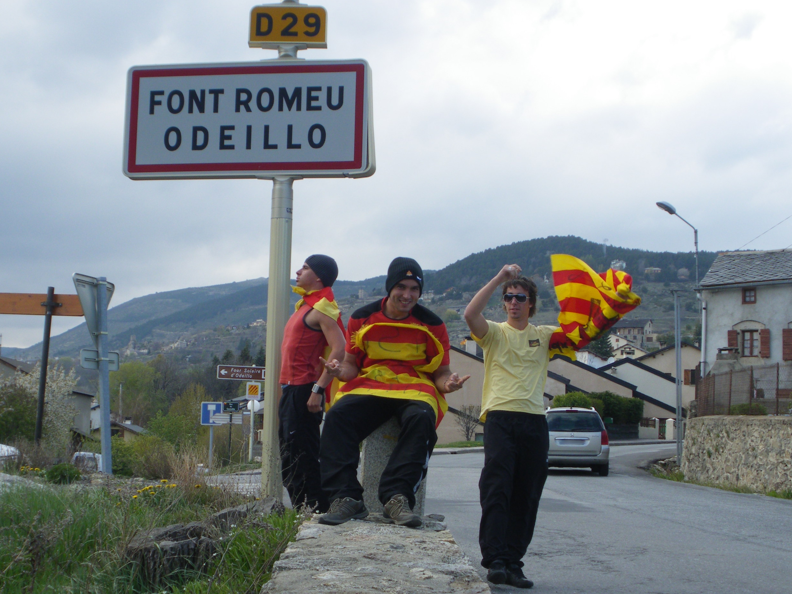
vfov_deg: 34.3
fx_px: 961
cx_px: 396
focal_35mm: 42
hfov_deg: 44.8
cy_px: 297
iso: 64
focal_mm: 7.5
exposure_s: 1/250
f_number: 4
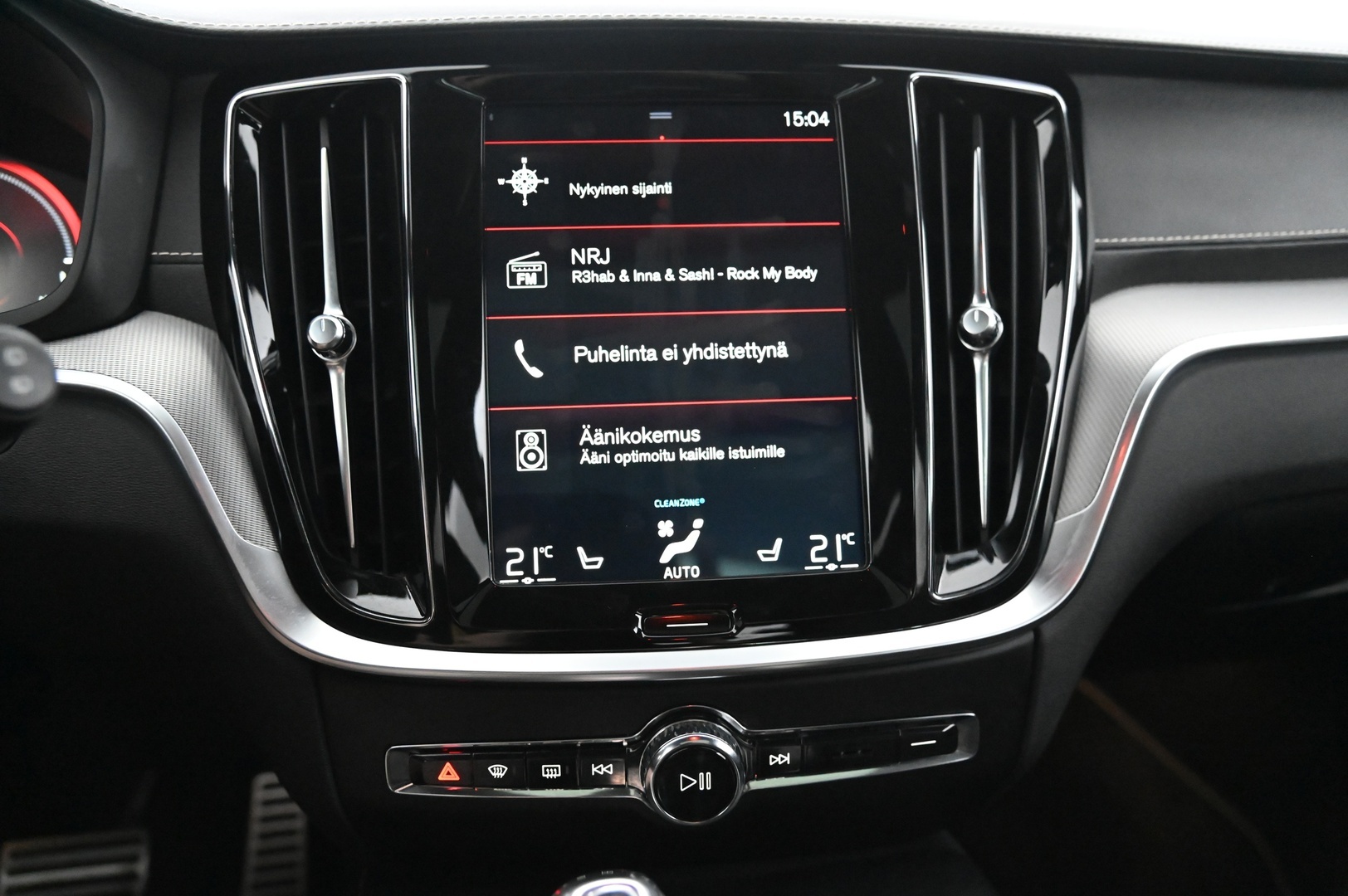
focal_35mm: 30
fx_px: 1122
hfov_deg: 62.0
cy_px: 448
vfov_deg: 43.5
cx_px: 674
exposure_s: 1/60
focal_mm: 30
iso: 18000
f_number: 4
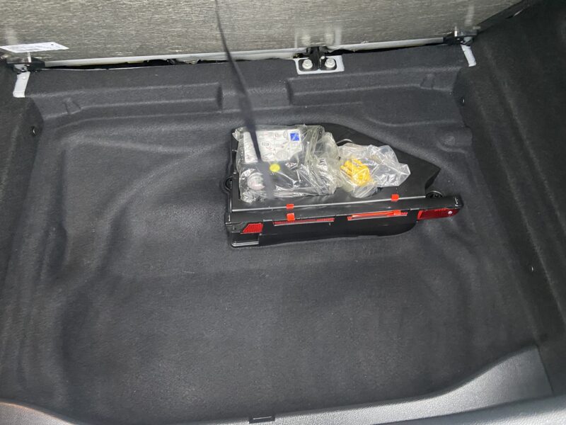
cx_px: 283
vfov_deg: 53.1
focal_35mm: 26
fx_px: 425
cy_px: 212
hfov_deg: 67.3
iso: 500
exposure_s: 1/25
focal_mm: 4.25
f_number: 1.8
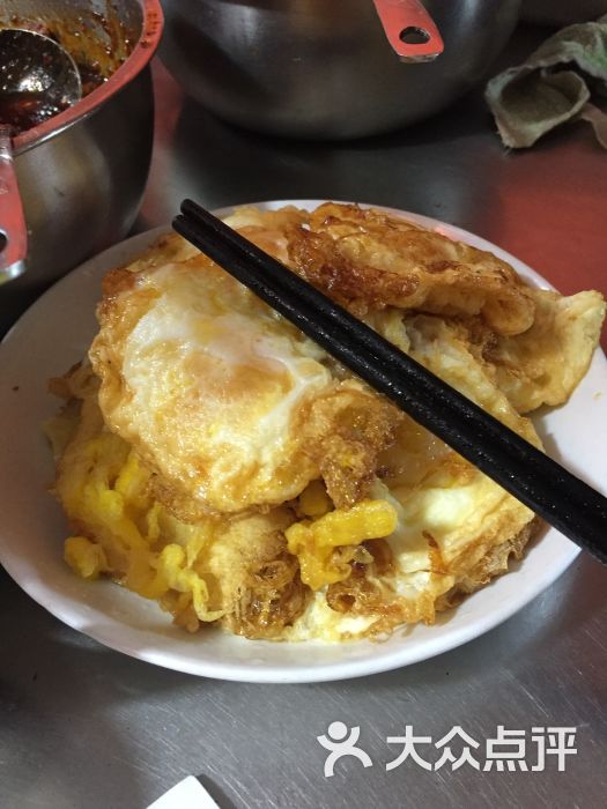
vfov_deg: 61.7
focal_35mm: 29
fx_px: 678
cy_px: 404
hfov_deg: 48.2
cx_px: 304
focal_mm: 4.15
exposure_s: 1/33
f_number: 2.2
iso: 250
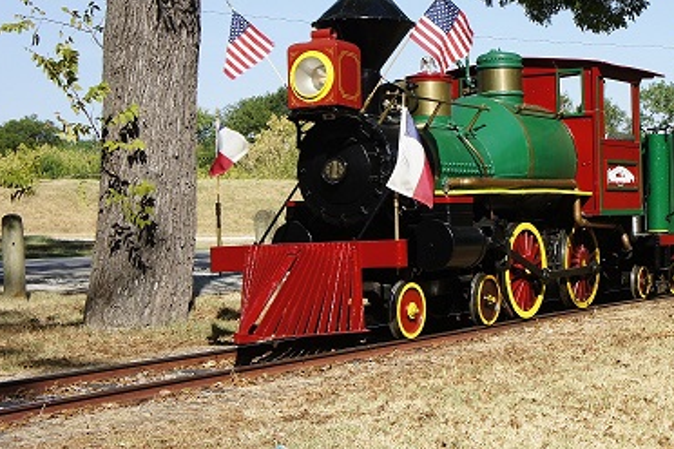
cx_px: 493
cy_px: 183
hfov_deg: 27.0
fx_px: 1385
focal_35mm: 74
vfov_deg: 18.4
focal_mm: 32
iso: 200
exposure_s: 1/160
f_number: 13
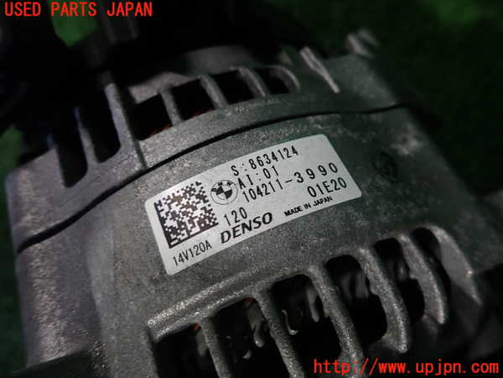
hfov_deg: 69.4
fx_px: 363
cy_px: 189
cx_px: 252
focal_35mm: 25
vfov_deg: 54.9
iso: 200
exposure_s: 1/50
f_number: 2
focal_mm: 4.5
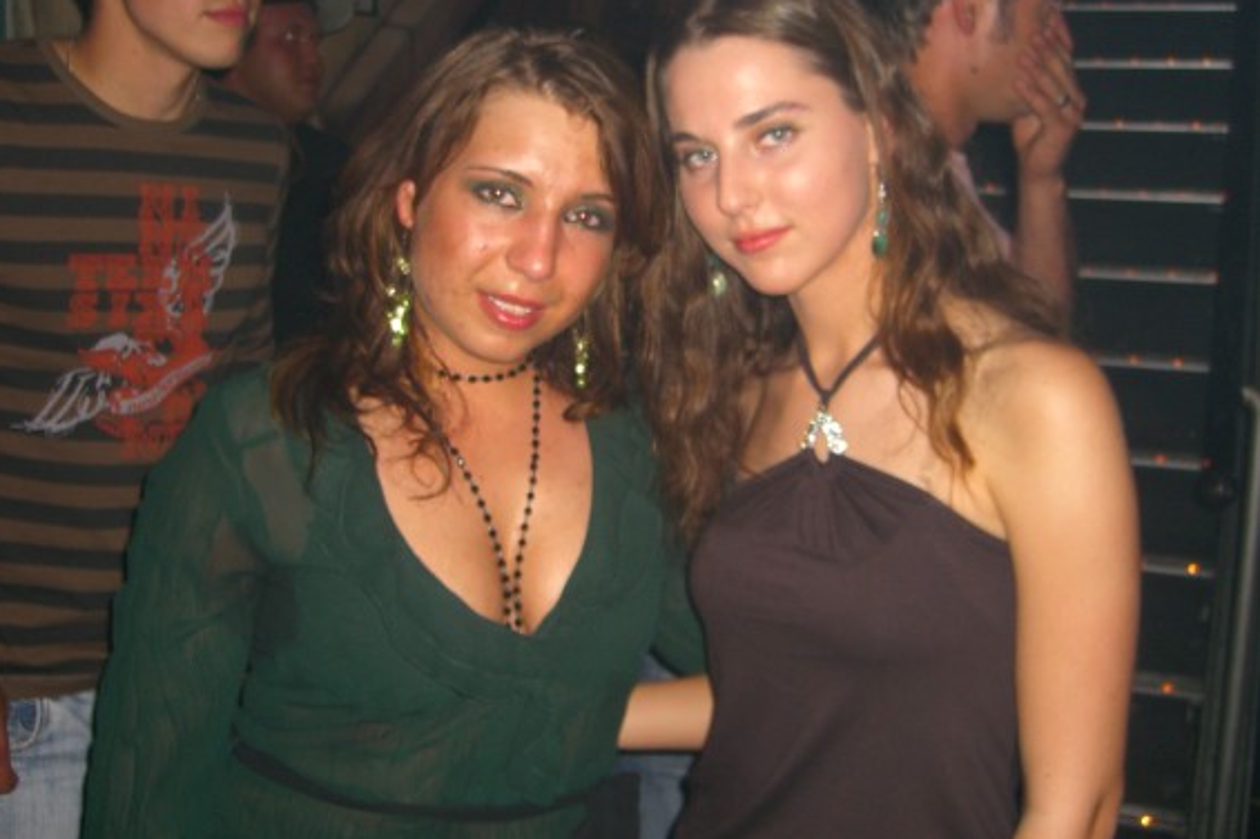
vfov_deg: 31.8
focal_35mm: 42
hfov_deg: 46.4
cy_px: 350
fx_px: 1469
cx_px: 640
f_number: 2.8
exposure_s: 1/60
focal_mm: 7.9
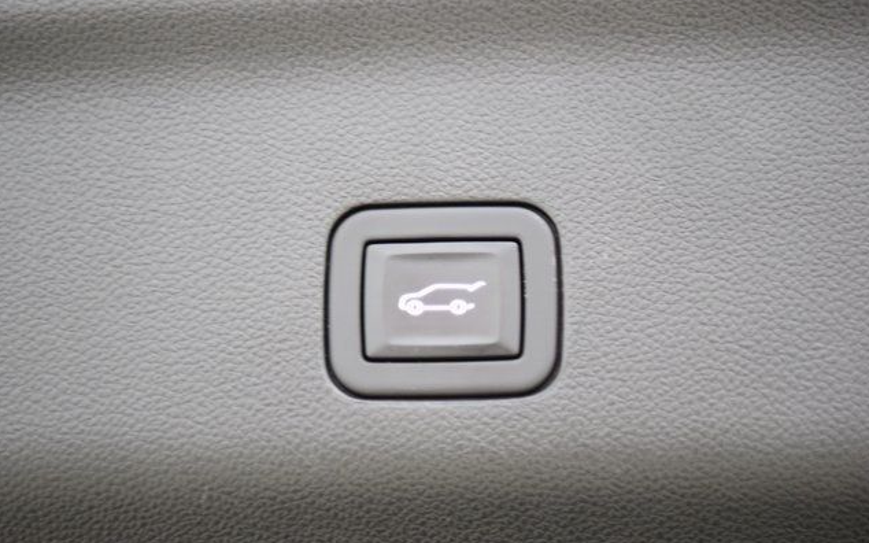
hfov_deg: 19.3
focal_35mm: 108
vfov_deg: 12.1
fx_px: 2557
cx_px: 434
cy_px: 271
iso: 1600
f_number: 2.8
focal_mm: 70
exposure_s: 1/10
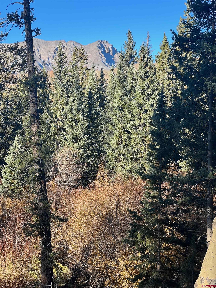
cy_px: 144
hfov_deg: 19.1
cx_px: 108
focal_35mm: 77
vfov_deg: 25.3
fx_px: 641
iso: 32
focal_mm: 9
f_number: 2.8
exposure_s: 1/229
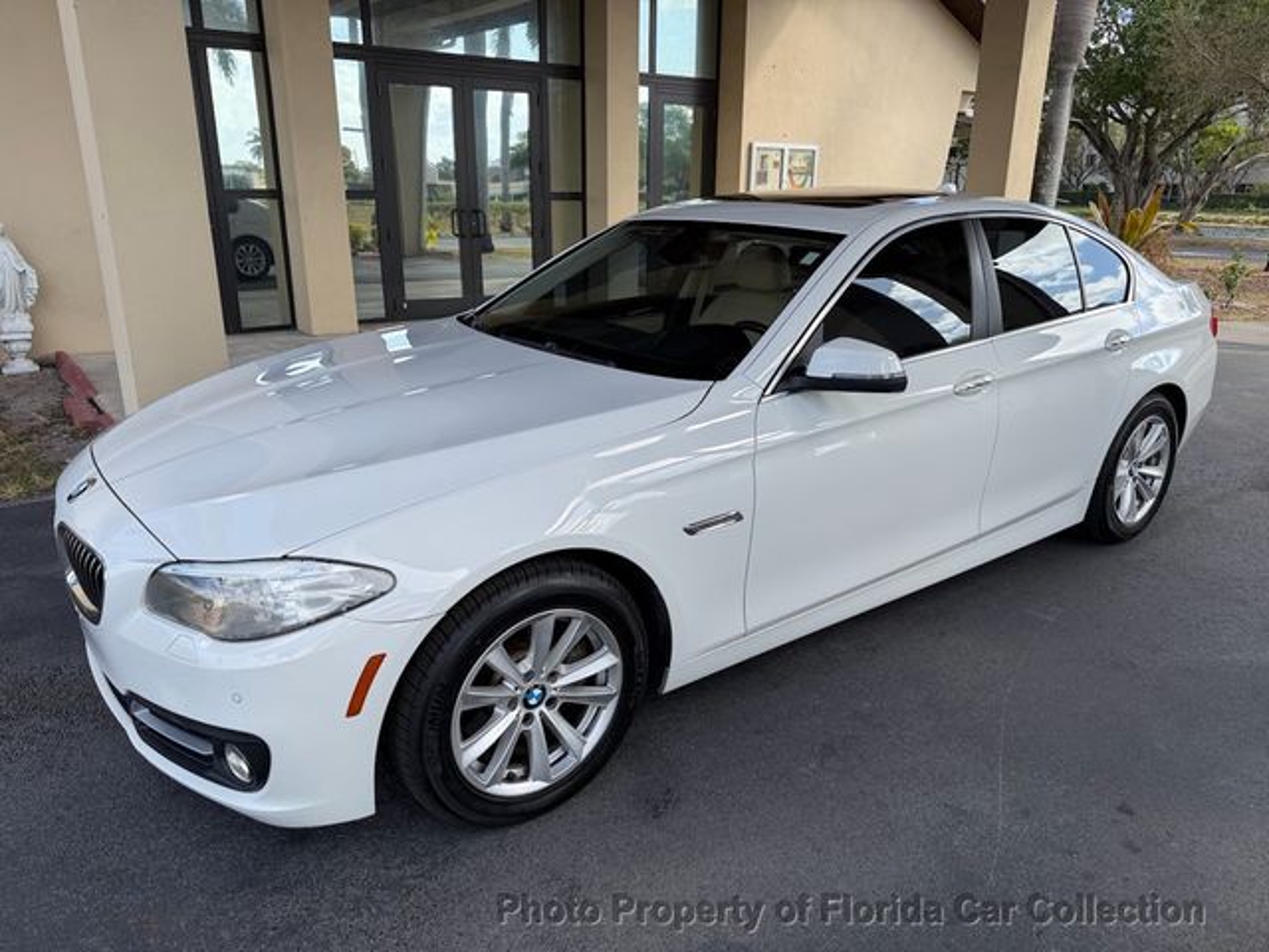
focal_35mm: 24
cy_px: 476
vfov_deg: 56.8
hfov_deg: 71.6
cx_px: 634
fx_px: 880
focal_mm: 6.76
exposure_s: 1/1437
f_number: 1.78
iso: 80
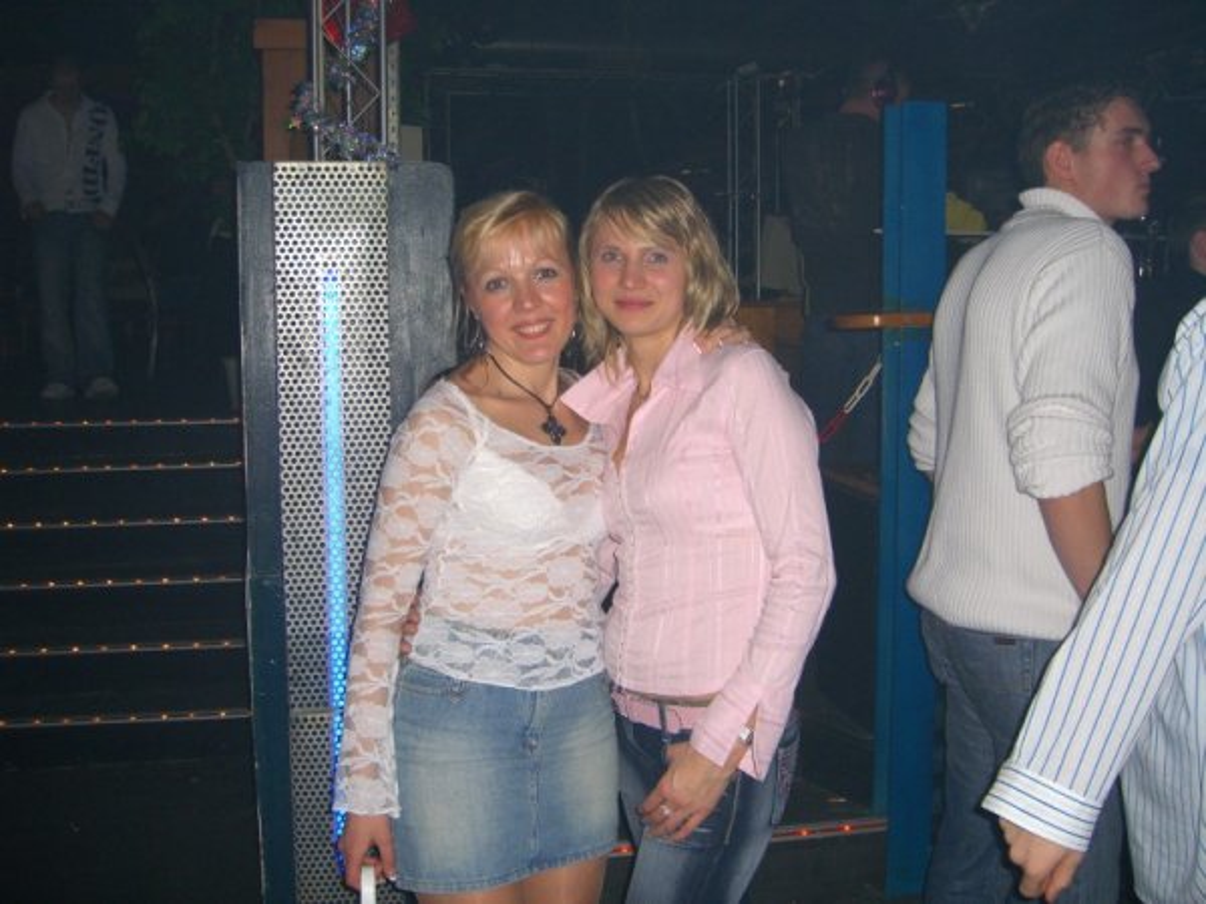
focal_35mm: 38
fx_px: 1324
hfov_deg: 49.0
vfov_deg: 37.7
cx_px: 603
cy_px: 452
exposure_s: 1/60
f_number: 2.8
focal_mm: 7.9
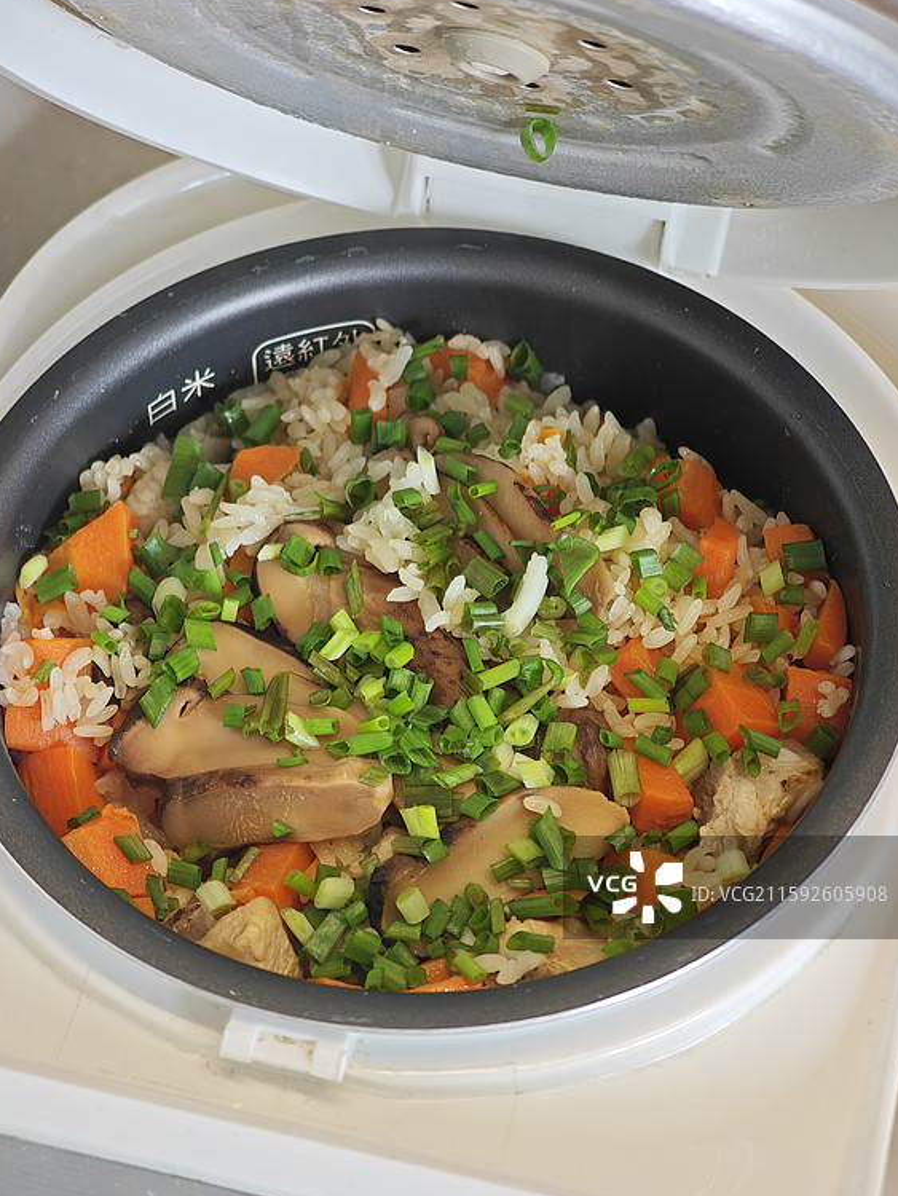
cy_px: 588
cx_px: 440
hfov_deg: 18.4
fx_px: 2766
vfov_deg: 24.4
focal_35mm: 80
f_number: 1.8
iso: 125
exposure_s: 1/100
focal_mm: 12.28
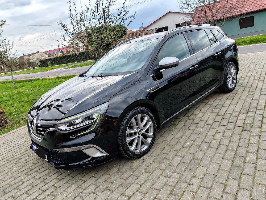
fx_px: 207
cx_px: 133
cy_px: 100
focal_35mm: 27
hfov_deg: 65.3
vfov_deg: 51.4
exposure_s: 1/192
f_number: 1.9
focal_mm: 6.12
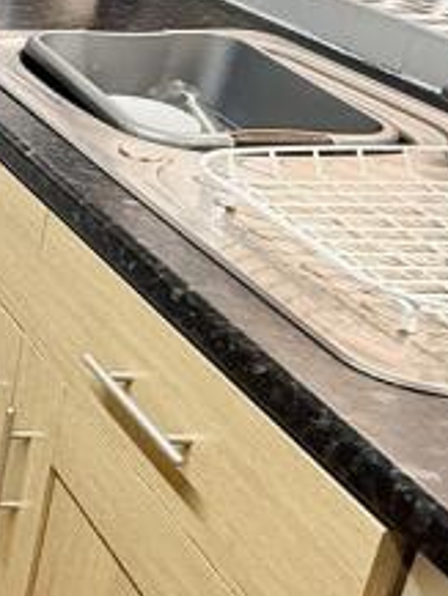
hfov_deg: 15.3
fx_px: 1138
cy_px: 74
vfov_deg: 28.4
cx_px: -566
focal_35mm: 66
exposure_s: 1/100
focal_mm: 2.22
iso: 200
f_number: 2.2
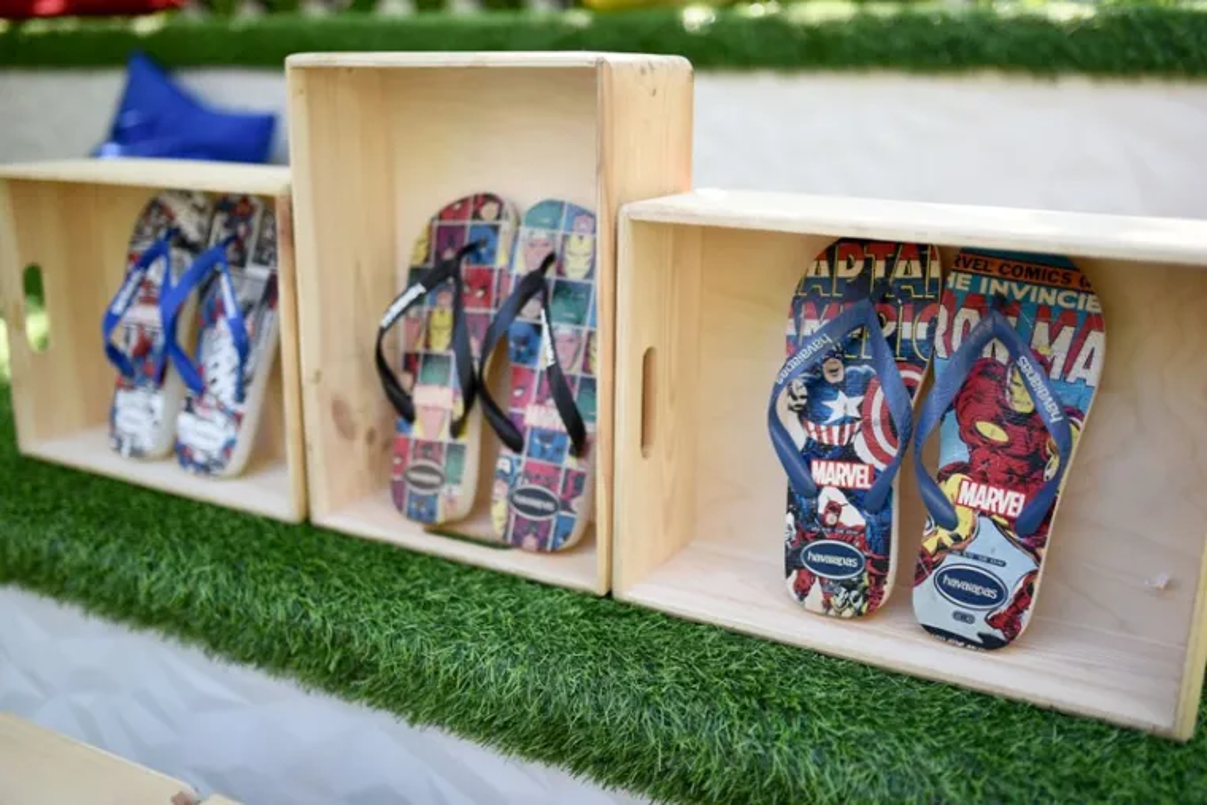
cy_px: 402
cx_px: 604
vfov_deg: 37.9
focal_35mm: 35
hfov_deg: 54.4
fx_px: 1174
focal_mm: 35
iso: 160
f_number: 1.4
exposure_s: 1/640
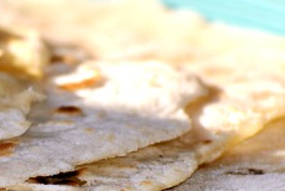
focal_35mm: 703
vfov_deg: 2.0
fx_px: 5572
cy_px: 98
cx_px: -42
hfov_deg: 2.9
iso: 100
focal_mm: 180
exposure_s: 1/125
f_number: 5
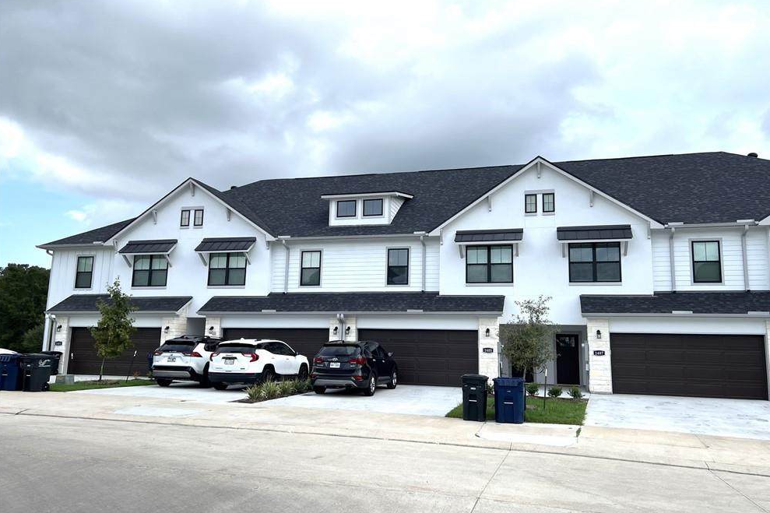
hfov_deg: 65.5
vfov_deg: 46.4
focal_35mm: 28
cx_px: 395
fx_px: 599
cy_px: 251
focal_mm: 5.7
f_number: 1.5
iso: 50
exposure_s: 1/3460
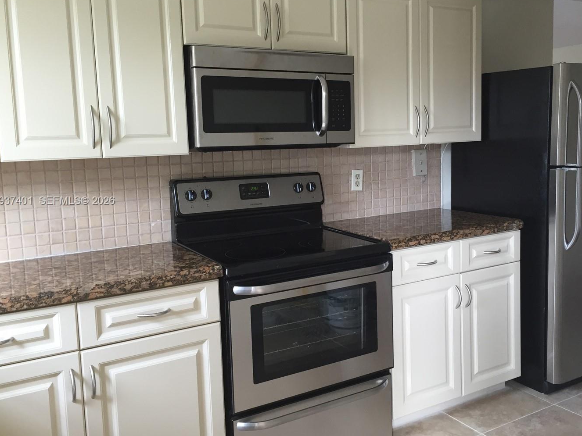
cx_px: 329
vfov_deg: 40.7
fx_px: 588
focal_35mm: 35
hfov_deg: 52.5
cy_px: 201
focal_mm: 4.15
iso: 40
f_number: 2.2
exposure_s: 1/30
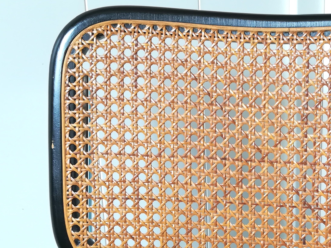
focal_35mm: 56
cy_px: 147
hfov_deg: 32.8
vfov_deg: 26.1
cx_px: 290
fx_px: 535
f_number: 2.2
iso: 100
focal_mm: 3.83
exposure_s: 1/30
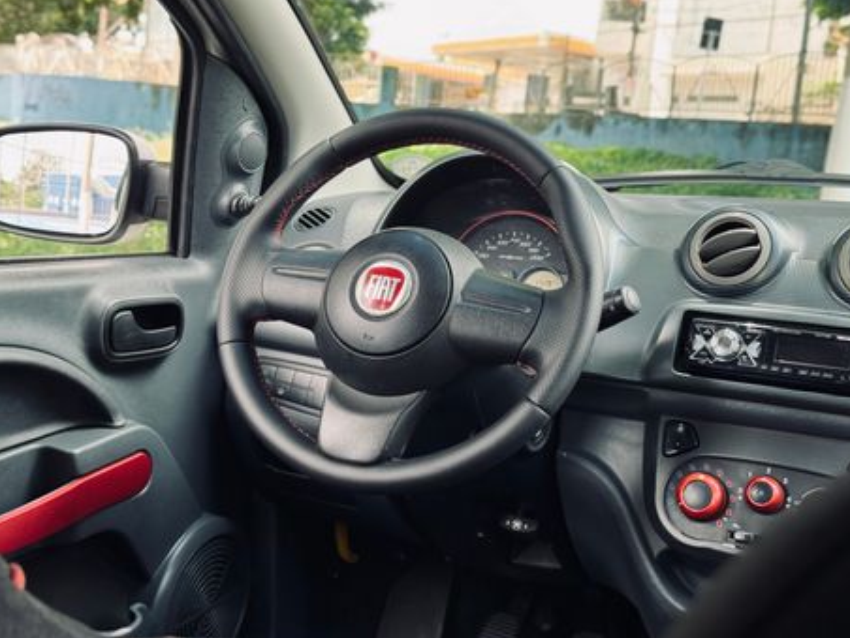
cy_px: 324
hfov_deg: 38.2
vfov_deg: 29.1
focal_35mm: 50
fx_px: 1228
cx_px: 436
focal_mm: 6.76
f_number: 1.78
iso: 64
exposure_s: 1/121
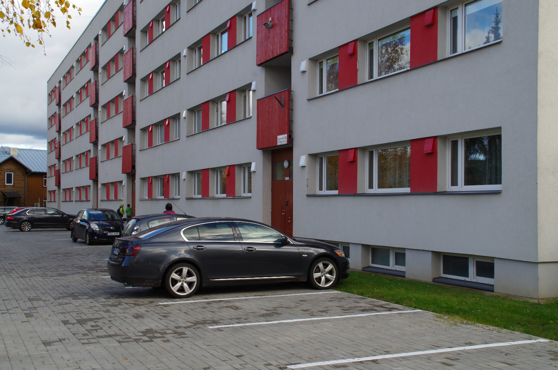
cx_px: 279
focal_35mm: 42
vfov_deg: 31.8
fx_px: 650
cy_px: 185
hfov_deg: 46.5
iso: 250
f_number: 11
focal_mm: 28
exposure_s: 1/100
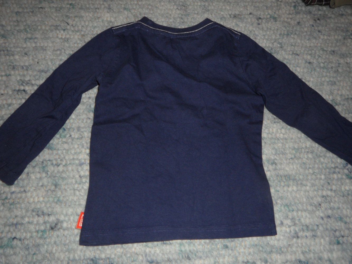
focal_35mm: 28
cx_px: 176
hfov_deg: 63.4
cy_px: 132
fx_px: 285
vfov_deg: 49.8
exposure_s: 1/30
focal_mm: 4.8
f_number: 3.1
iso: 100
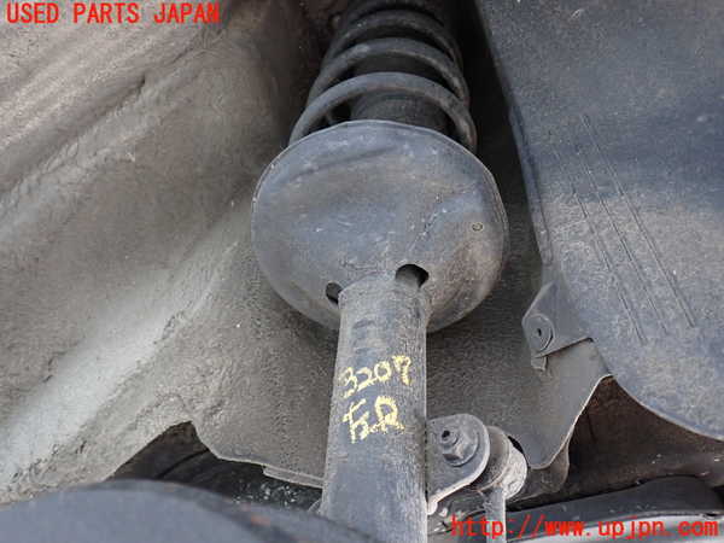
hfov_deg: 60.0
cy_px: 272
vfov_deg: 46.8
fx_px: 627
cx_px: 362
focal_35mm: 30
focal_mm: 5.4
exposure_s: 1/30
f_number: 2.3
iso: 400
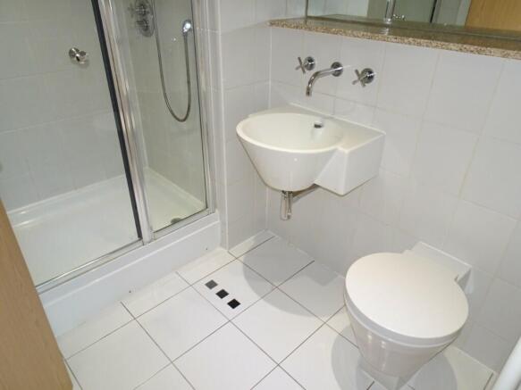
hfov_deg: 71.6
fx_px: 361
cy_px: 195
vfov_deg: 56.8
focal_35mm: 24
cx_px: 260
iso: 160
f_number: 3.5
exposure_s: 1/30
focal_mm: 4.1
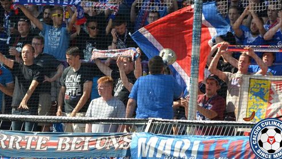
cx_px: 145
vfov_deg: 4.1
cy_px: 64
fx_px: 2191
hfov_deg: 7.4
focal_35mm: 293
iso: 400
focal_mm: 160
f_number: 5.6
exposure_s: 1/1250
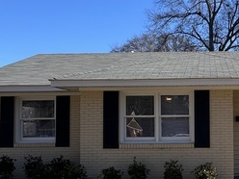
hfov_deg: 42.2
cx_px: 201
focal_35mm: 42
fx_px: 290
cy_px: 119
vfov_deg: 34.0
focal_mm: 1.57
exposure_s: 1/602
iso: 32
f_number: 1.8
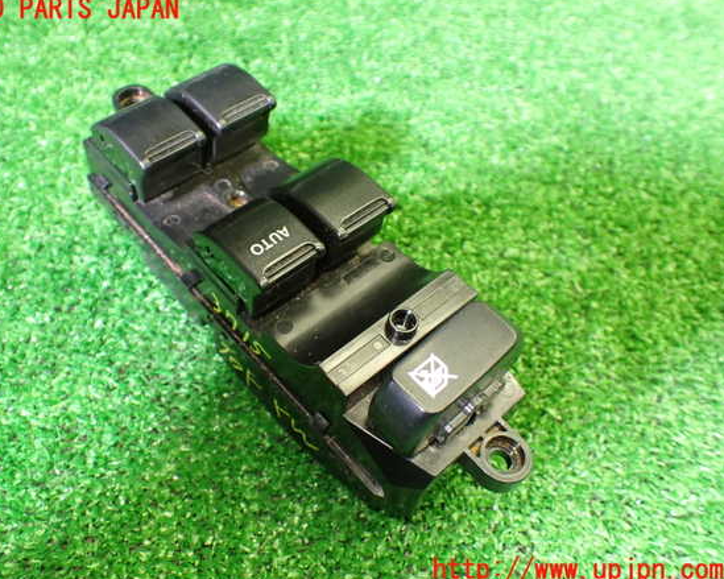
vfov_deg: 45.8
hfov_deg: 55.6
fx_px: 686
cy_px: 290
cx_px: 335
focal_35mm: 32
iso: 800
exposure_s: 1/125
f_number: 2.3
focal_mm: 5.4
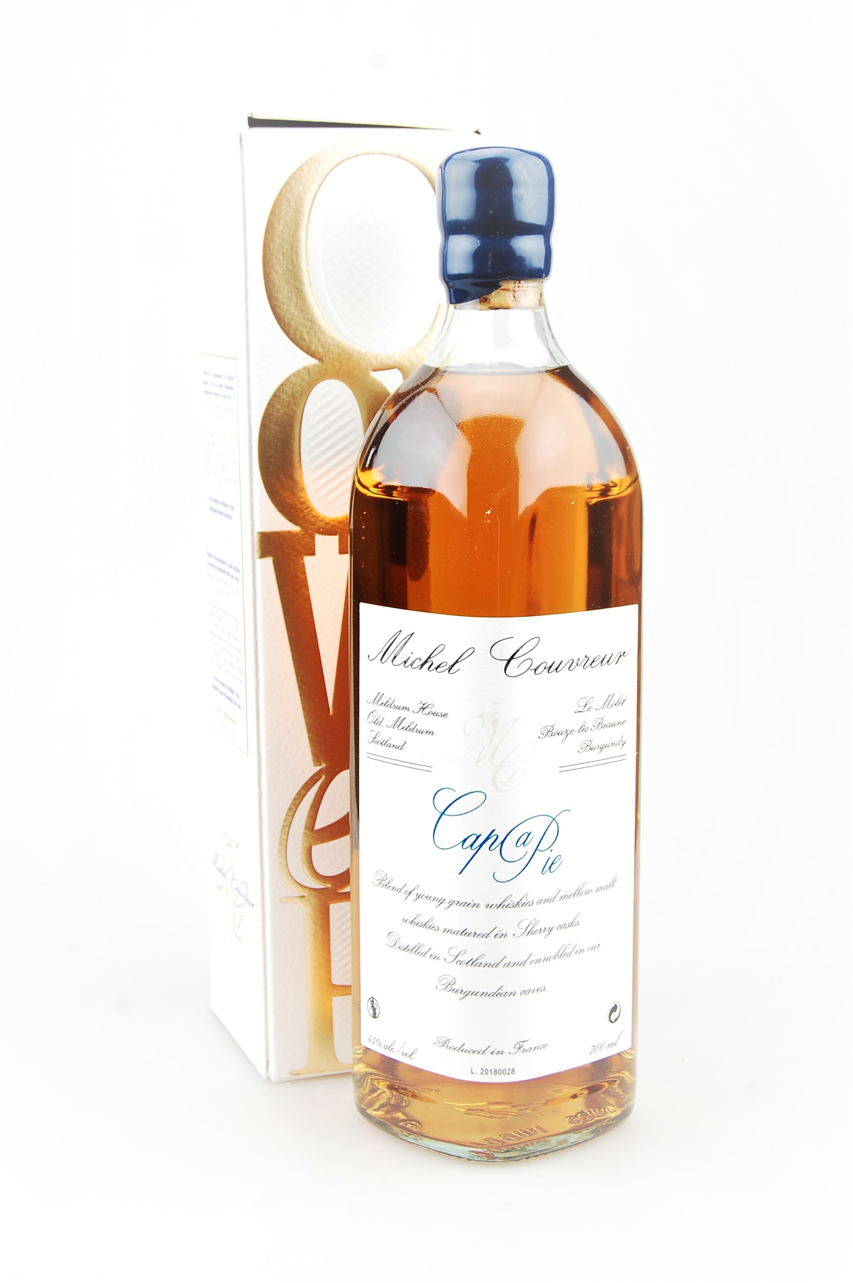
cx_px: 426
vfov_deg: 33.4
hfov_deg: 22.6
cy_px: 642
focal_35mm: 60
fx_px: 2136
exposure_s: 1/25
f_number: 8
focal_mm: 40
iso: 200
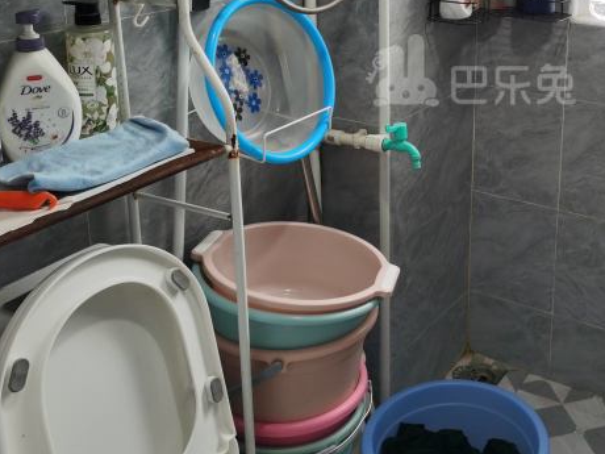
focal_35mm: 47
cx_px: 471
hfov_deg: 39.1
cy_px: 71
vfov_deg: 29.9
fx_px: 821
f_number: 1.6
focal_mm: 5.56
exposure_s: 1/100
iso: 64
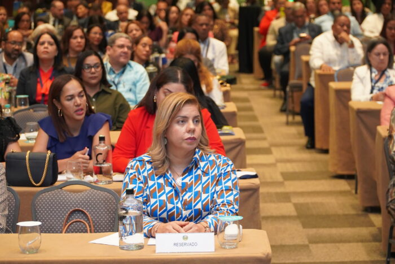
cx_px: 198
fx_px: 1218
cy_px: 132
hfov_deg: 18.4
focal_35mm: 111
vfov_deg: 12.3
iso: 4000
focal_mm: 74
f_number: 4
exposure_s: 1/160
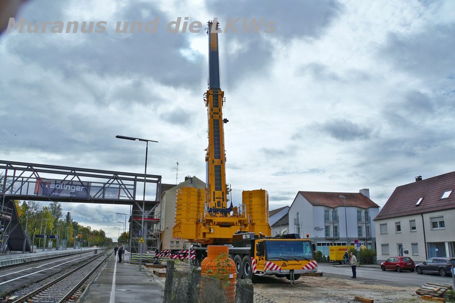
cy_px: 152
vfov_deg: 47.9
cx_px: 228
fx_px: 341
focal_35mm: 27
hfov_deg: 67.4
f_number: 13
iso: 500
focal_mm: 18
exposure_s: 1/1250
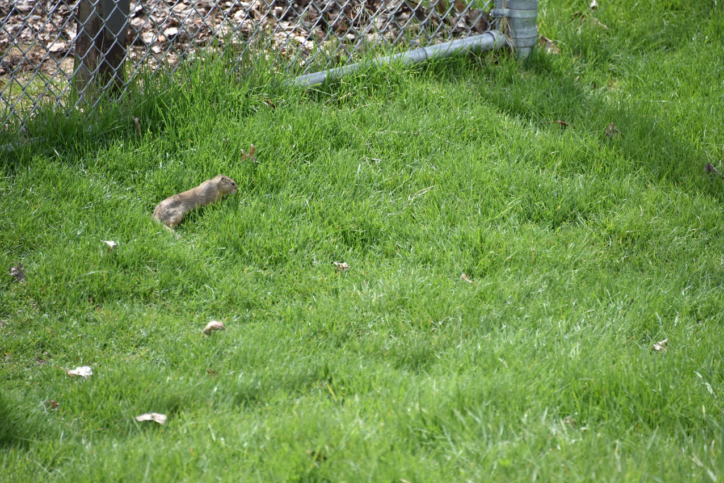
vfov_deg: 4.6
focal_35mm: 301
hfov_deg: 6.8
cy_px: 241
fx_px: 6054
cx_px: 362
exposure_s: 1/640
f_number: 5.6
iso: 250
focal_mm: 300
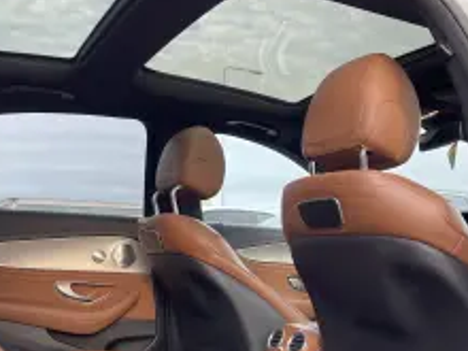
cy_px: 238
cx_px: 249
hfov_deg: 45.7
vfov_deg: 34.8
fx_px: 554
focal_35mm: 41
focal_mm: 5.1
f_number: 1.6
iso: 32
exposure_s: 1/173
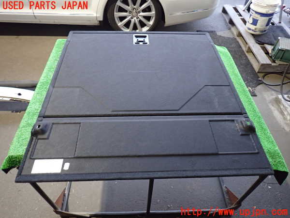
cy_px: 109
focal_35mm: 25
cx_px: 145
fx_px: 209
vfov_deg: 54.9
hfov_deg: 69.4
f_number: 2
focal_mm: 4.5
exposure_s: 1/30
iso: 640
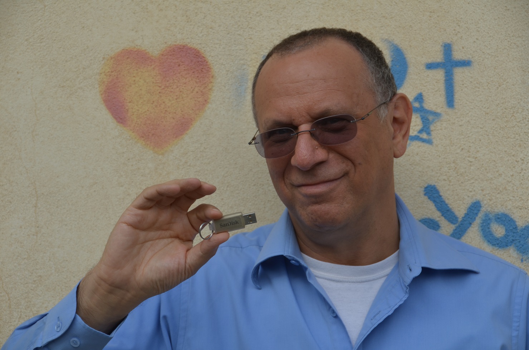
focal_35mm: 135
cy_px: 175
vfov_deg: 10.1
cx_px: 264
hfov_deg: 15.2
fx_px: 1980
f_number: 8
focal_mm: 90
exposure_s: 1/250
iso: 125
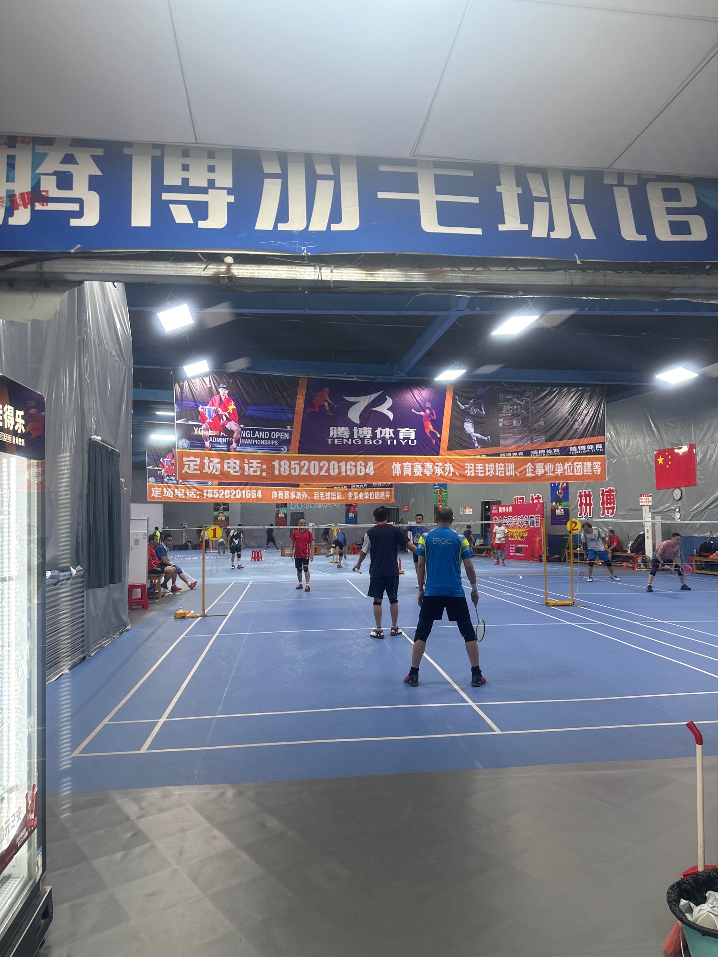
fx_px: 664
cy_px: 478
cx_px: 359
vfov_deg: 71.6
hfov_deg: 56.8
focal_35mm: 24
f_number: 1.78
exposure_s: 1/50
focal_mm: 6.86
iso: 125
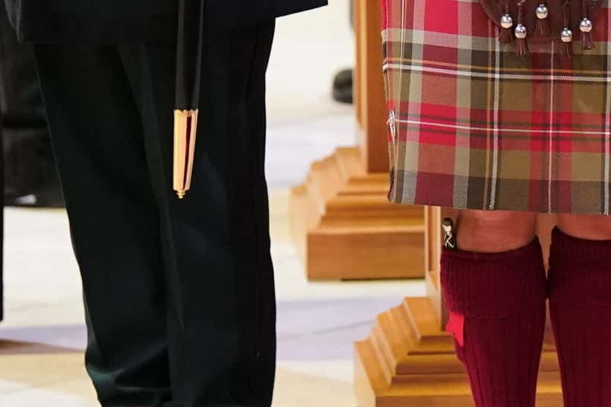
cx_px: 693
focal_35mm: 675
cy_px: -215
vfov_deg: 2.0
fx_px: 11458
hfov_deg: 3.1
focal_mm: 157
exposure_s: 1/60
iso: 4000
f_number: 2.8
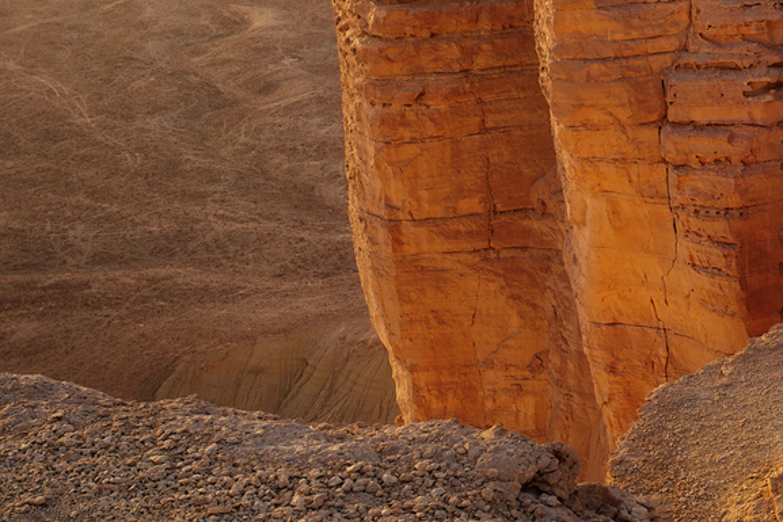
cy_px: -296
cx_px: 1358
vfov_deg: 11.5
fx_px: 2480
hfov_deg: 15.7
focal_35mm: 114
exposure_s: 1/125
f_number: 6.3
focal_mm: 31
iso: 100
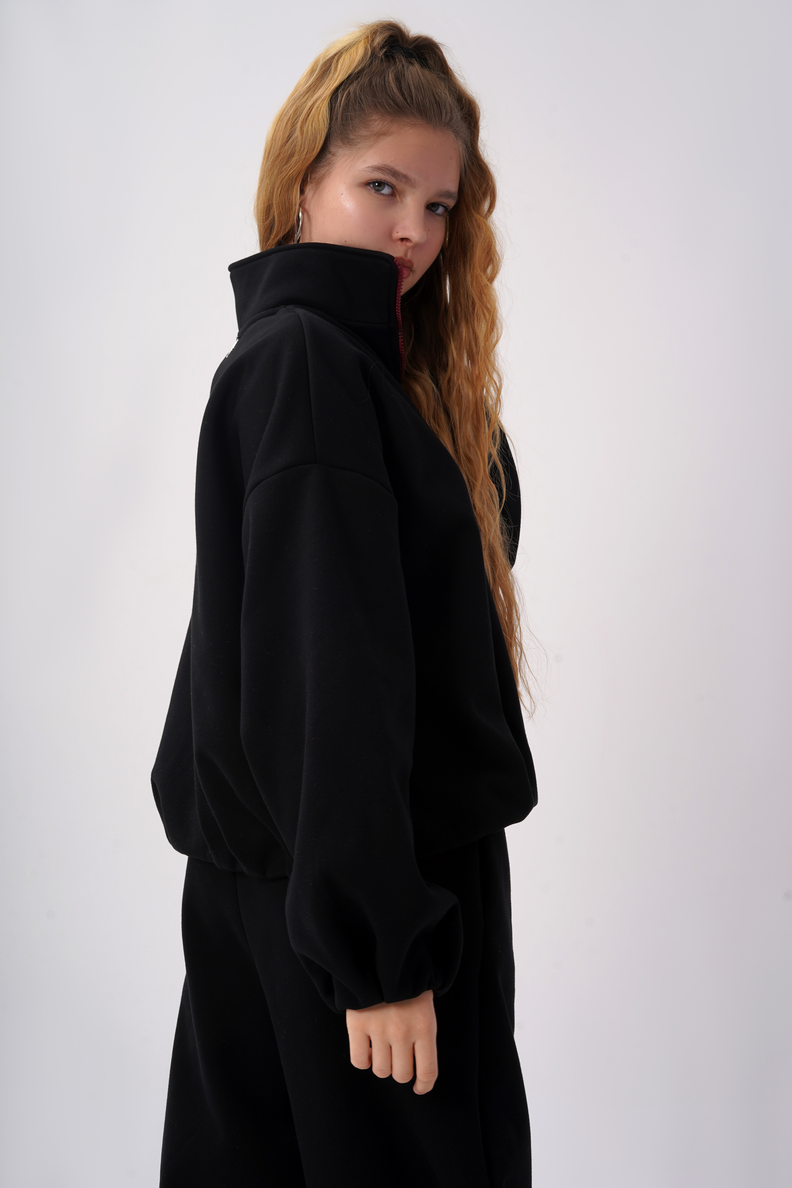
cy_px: 594
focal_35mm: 50
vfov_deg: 39.6
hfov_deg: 27.0
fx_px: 1650
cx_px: 396
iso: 100
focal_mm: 50
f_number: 10
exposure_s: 1/160
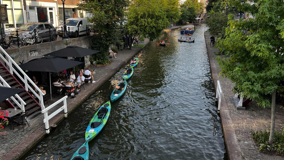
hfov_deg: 66.1
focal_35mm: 29
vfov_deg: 40.0
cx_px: 139
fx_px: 218
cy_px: 65
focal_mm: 5.7
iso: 50
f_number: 1.5
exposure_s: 1/410
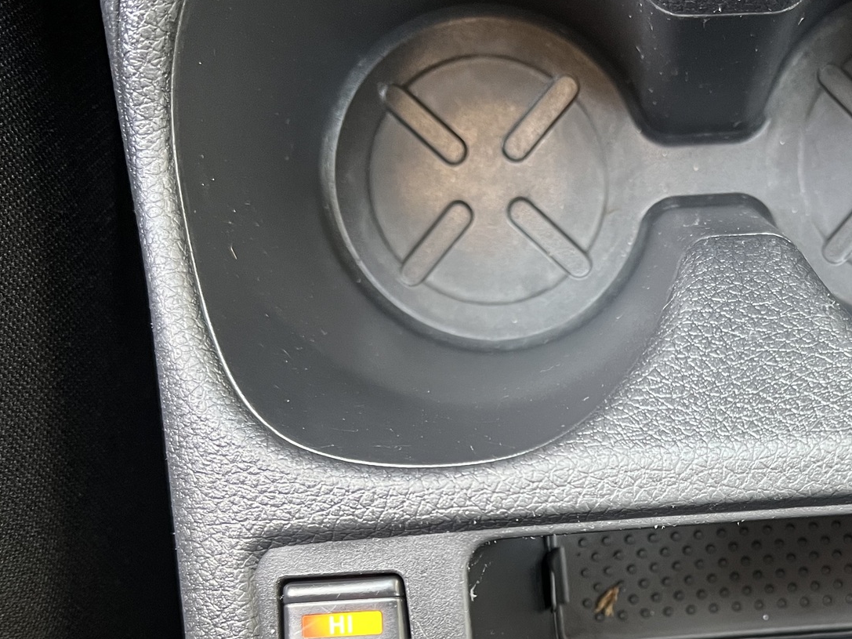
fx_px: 1206
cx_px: 698
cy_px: 547
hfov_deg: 37.3
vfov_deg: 28.8
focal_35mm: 49
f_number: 1.5
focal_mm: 5.7
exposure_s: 1/60
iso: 250
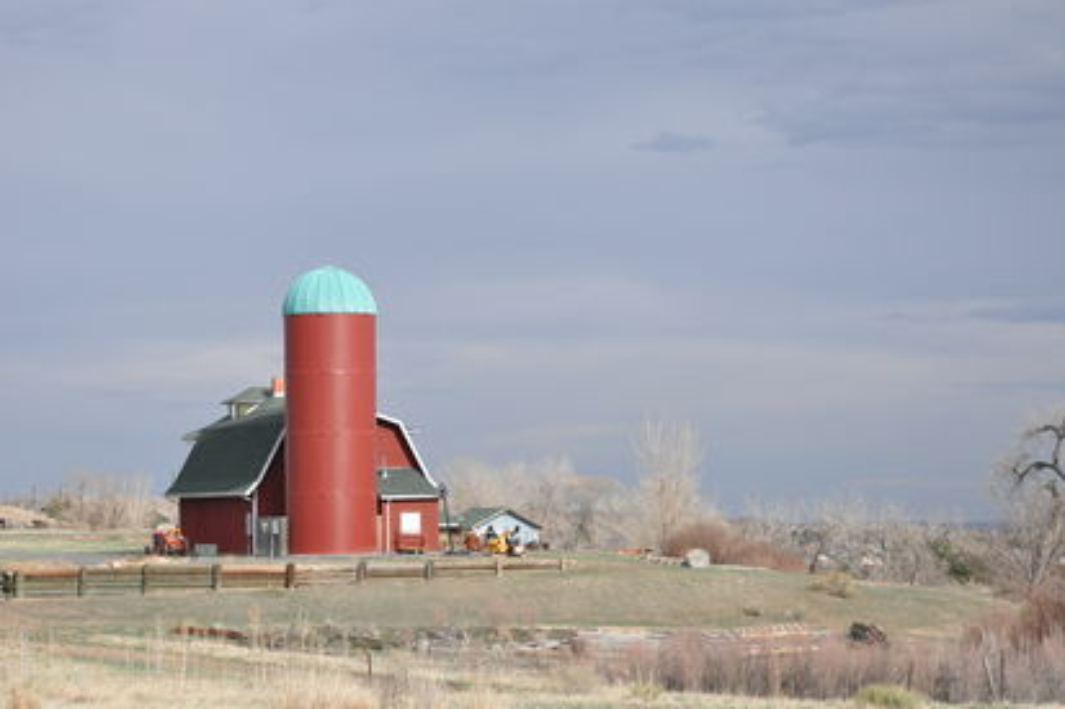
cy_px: 374
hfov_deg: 18.9
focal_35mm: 108
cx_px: 520
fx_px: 3194
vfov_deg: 12.7
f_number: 8
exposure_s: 1/4000
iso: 1600
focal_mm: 66
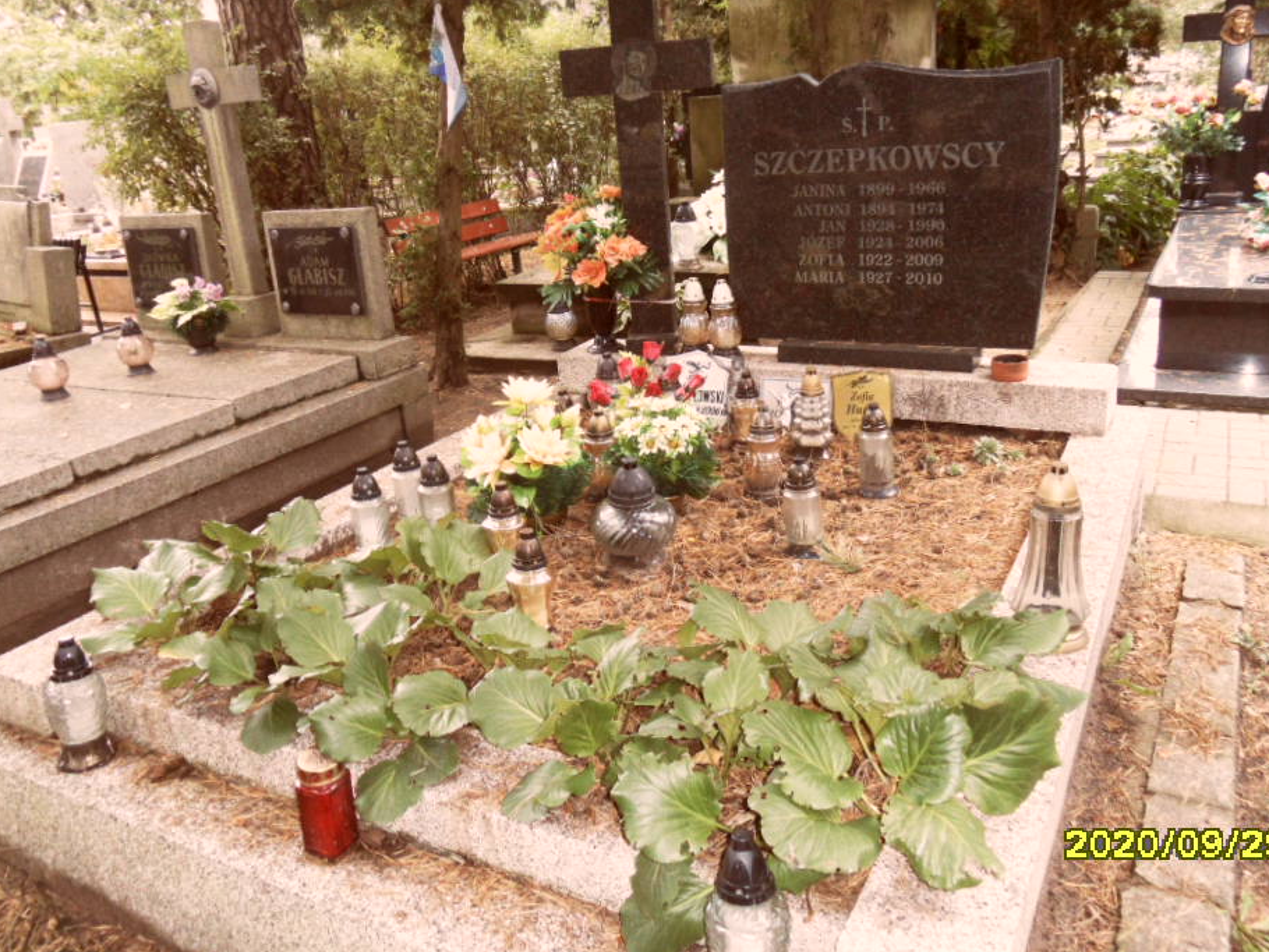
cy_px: 420
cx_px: 640
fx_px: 990
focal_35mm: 27
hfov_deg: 65.3
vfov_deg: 51.3
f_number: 3.2
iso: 200
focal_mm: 3.9
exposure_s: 1/30
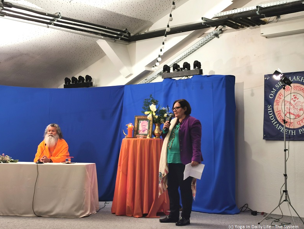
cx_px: 152
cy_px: 114
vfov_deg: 24.8
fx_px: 518
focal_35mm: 59
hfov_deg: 32.7
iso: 125
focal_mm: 5.56
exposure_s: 1/50
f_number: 1.6
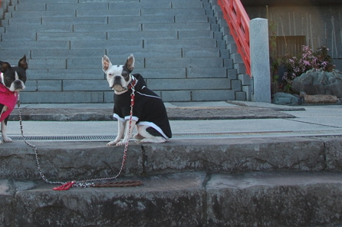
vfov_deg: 20.9
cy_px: -17
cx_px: 98
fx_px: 588
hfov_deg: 32.0
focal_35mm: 62
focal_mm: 18
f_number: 5.6
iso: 200
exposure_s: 1/125
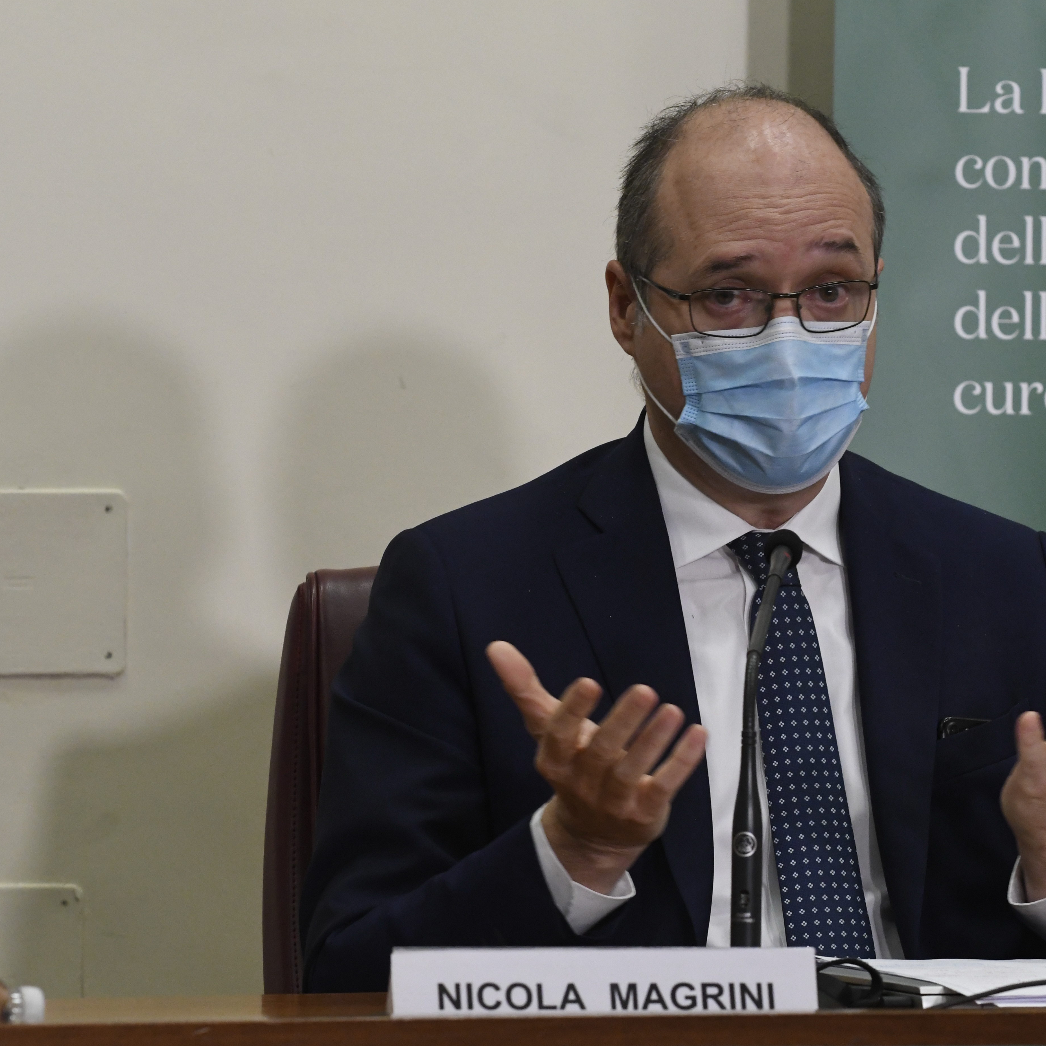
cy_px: 523
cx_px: 679
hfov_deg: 7.0
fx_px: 8513
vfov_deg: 7.0
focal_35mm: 249
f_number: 7.1
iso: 3200
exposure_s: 1/160
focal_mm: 130
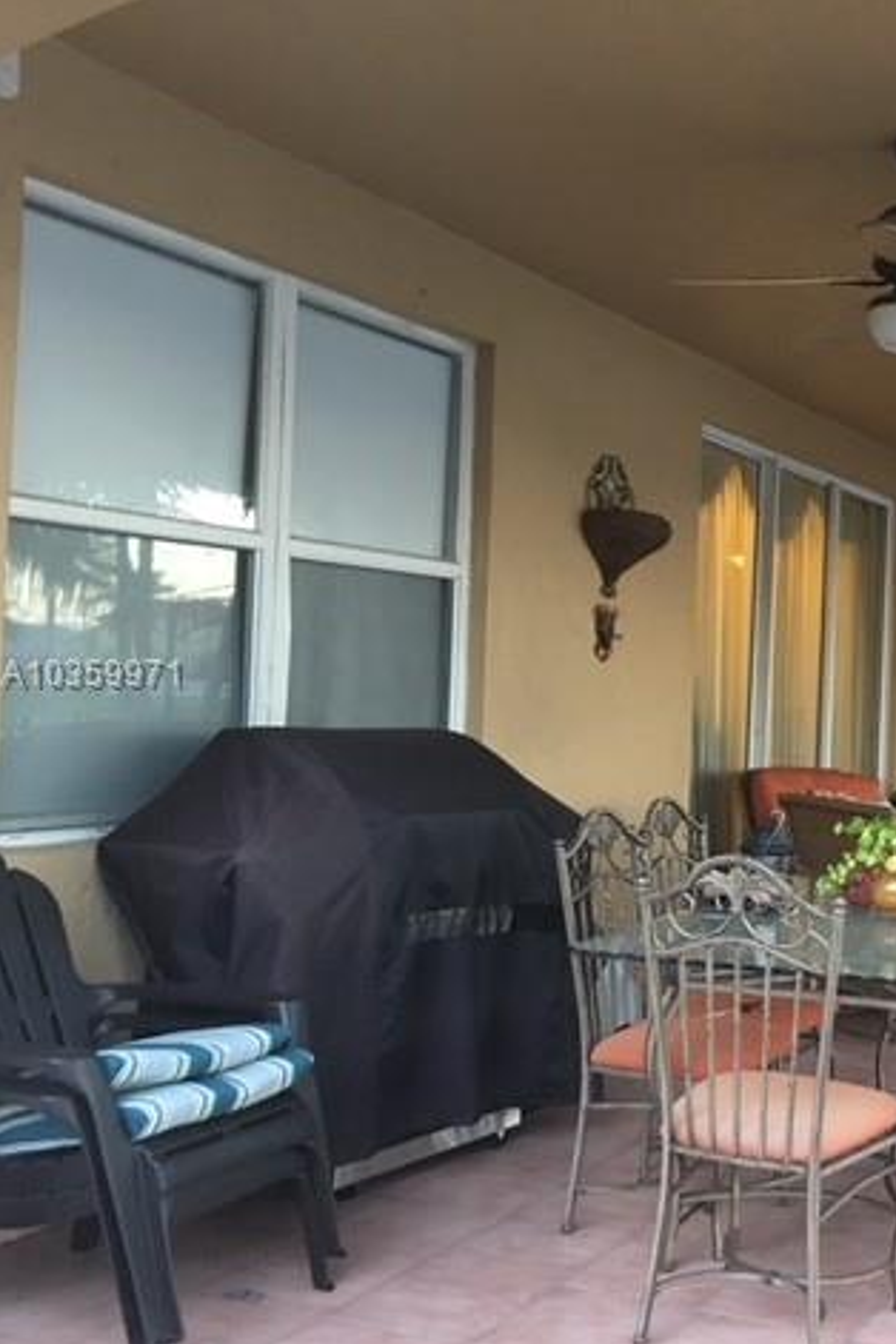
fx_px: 1531
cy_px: 676
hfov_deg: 30.2
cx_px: 907
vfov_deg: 47.4
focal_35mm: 41
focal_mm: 4.15
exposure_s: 1/8
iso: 80
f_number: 2.2
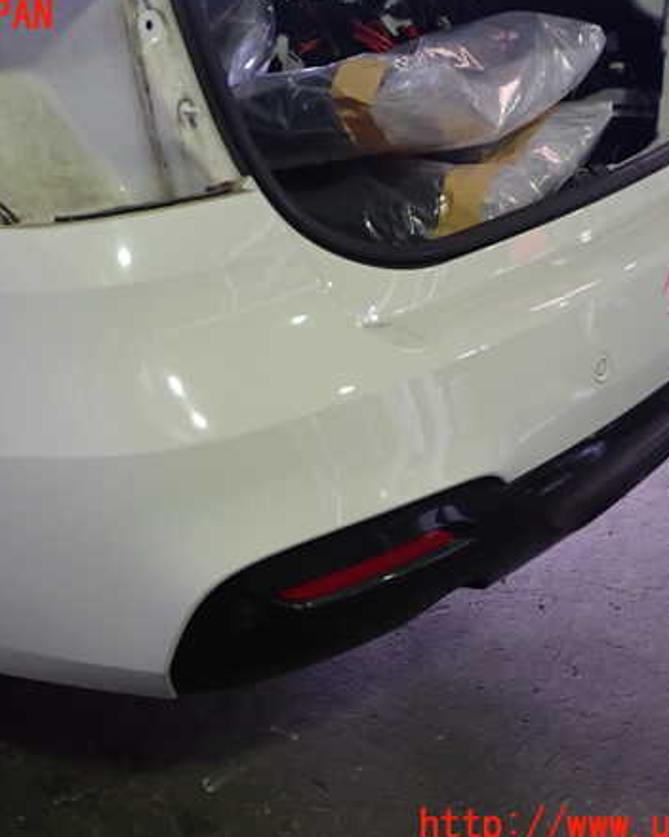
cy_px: 421
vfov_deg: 45.8
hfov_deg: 37.2
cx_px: 278
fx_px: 990
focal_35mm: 40
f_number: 2.3
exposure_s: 1/30
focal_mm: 5.4
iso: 250
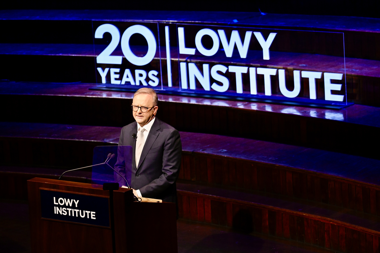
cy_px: 126
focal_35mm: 160
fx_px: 1689
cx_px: 190
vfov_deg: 8.6
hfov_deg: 12.8
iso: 5000
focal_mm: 160
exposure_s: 1/320
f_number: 5.6
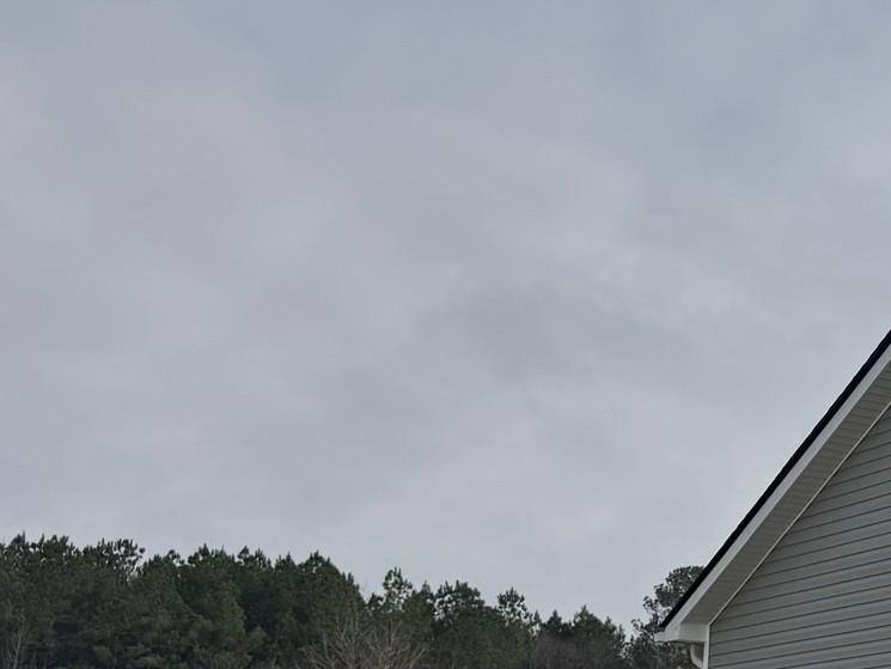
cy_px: 506
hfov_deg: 25.6
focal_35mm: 66
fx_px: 1699
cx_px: 1129
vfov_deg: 22.0
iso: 80
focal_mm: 6.76
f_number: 1.78
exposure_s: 1/10417
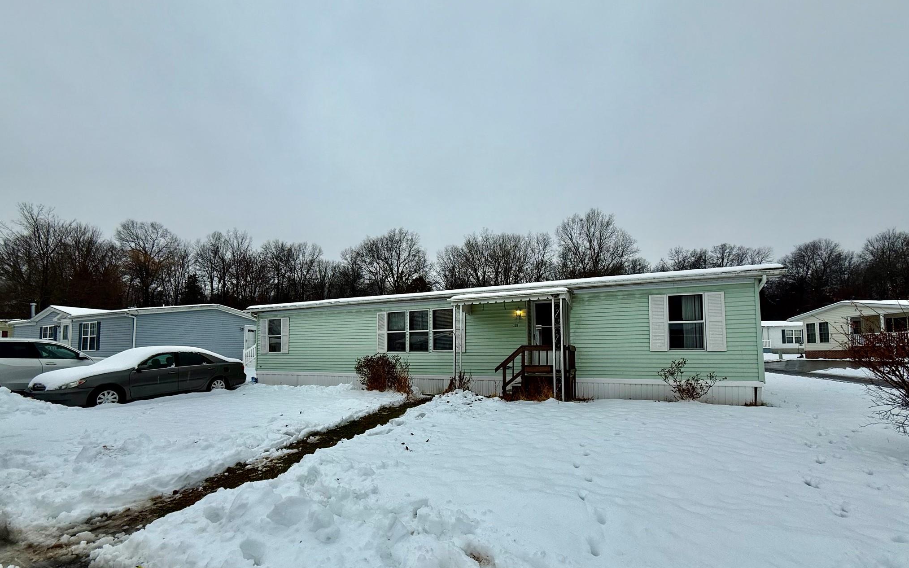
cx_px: 452
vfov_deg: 74.2
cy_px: 333
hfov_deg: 101.5
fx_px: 372
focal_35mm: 15
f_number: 2.2
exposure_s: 1/365
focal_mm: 2.22
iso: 50
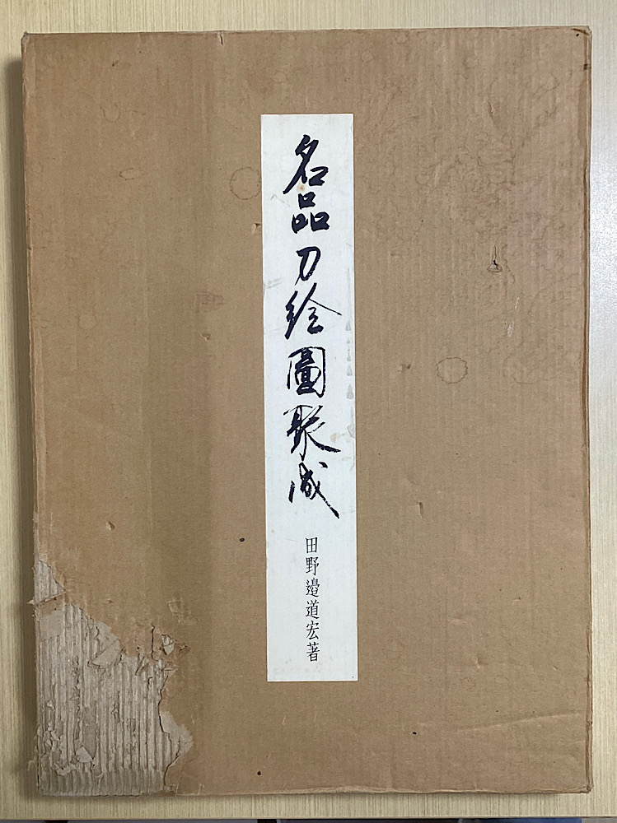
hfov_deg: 45.4
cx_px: 308
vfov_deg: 58.4
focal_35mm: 31
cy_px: 412
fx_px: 737
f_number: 2.4
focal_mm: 3.3
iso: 80
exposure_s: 1/50
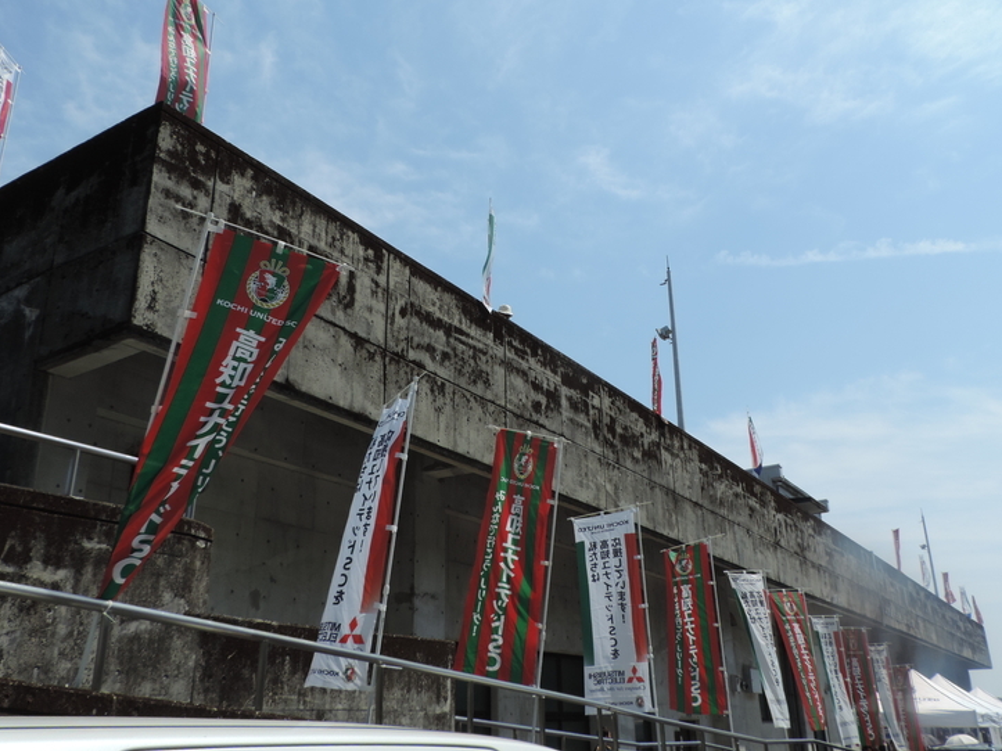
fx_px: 897
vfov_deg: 45.4
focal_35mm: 31
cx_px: 542
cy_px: 351
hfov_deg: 58.3
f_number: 3.4
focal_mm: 4.9
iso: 80
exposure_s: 1/1250
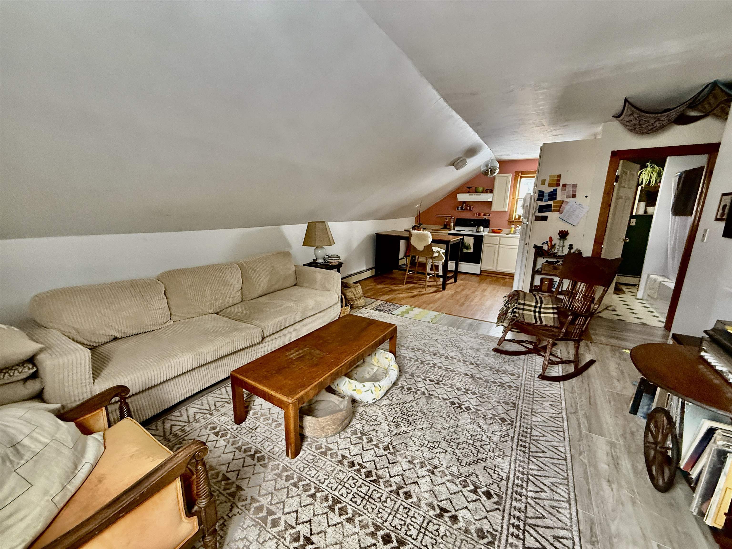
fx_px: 296
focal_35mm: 14
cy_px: 274
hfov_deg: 102.1
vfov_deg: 85.7
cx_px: 366
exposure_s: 1/60
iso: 500
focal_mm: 2.22
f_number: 2.2
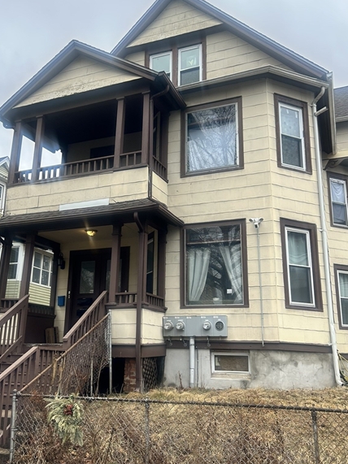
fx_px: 469
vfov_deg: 52.6
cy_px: 228
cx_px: 143
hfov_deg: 40.5
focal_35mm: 35
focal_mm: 5.7
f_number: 1.5
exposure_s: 1/1344
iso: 50
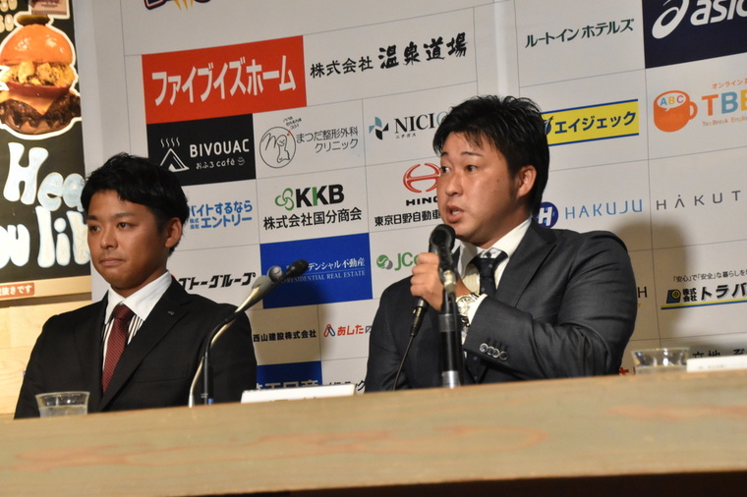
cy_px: 248
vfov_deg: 13.0
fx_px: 2178
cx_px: 374
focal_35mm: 105
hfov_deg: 19.5
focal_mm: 70
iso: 5000
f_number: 5.6
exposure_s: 1/160
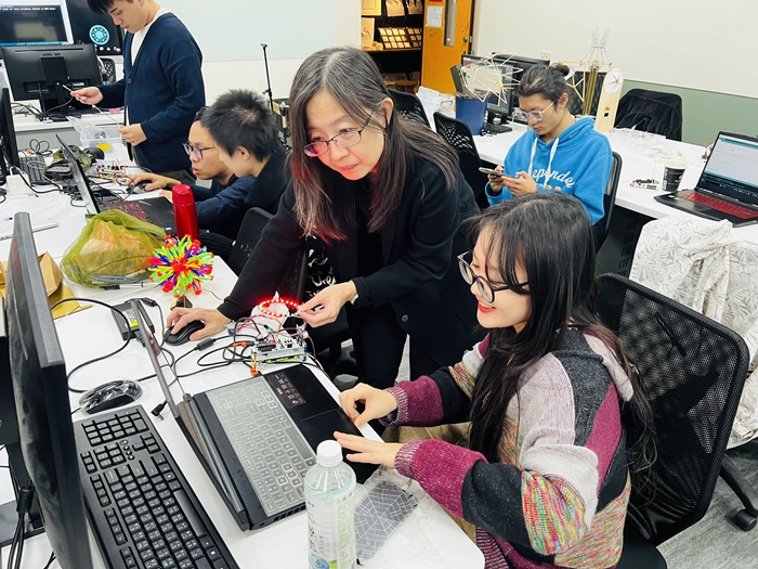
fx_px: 569
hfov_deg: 67.3
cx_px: 379
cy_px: 284
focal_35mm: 26
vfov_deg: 53.1
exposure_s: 1/60
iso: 125
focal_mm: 5.7
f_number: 1.5
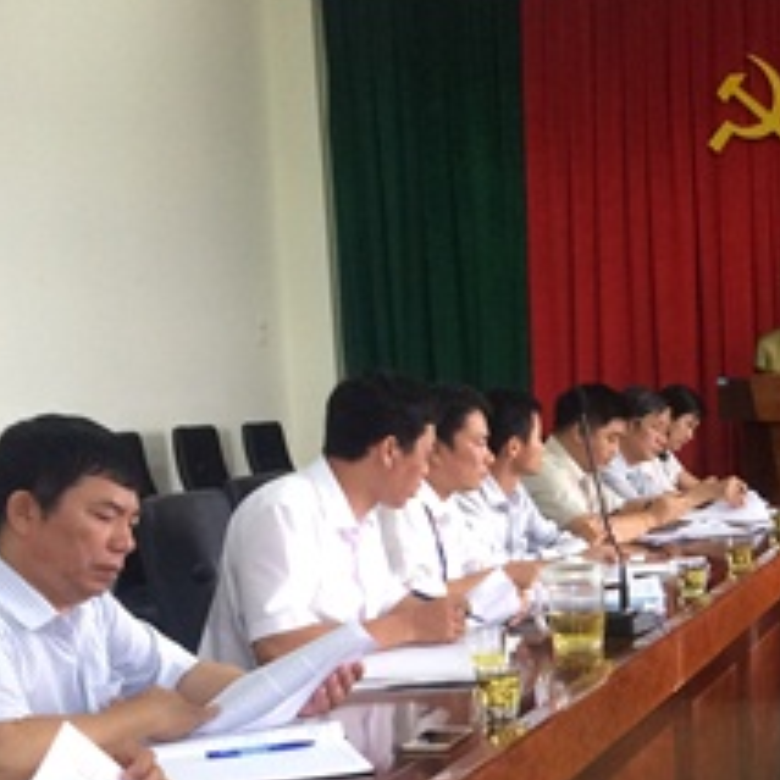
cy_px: 677
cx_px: 981
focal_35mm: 77
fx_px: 1963
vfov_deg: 22.0
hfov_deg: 20.7
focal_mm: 4.15
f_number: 2.2
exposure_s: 1/33
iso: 50
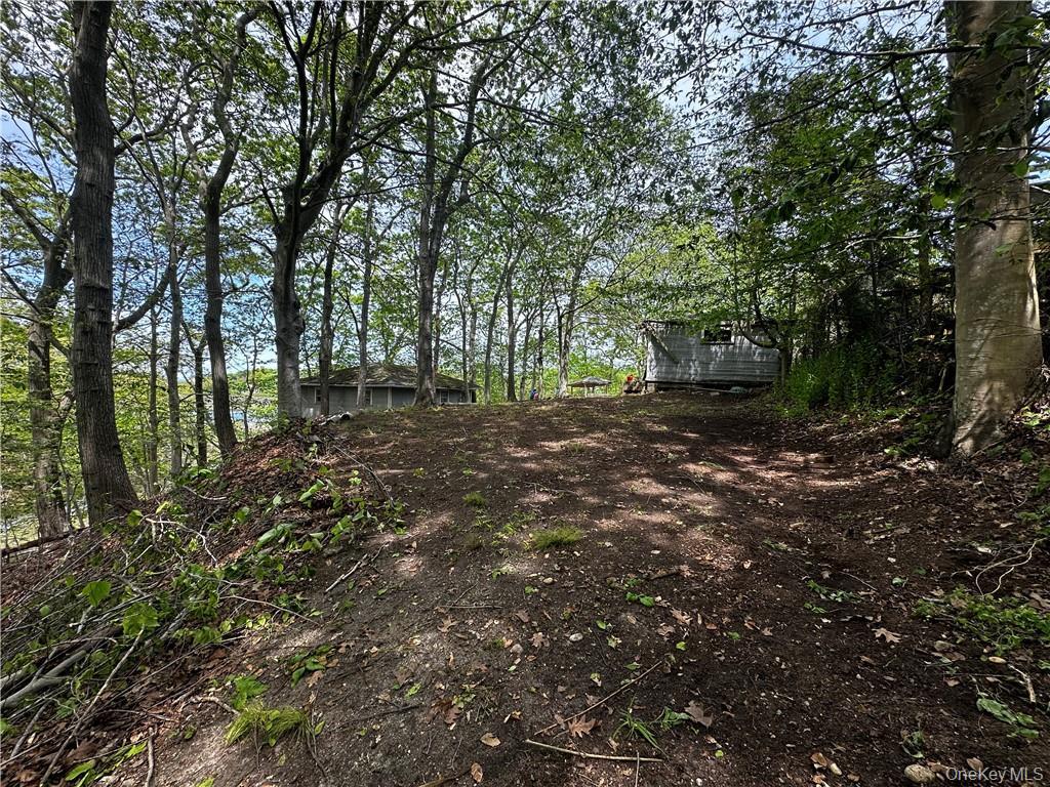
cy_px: 394
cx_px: 525
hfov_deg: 102.1
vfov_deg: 85.7
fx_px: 425
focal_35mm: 14
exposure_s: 1/292
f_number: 2.2
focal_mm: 2.22
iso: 40
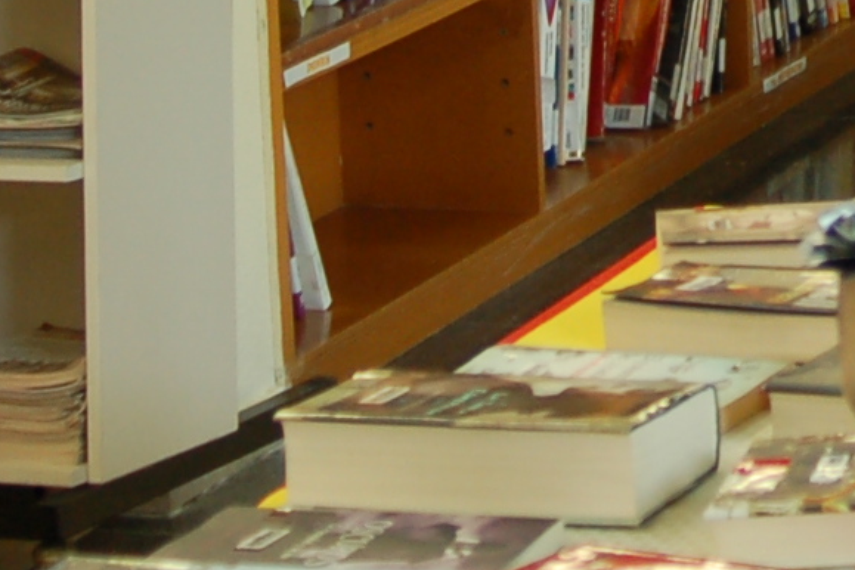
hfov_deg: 9.2
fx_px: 5177
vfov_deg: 6.0
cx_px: 1289
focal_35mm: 218
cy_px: -854
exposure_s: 1/50
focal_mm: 28
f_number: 3.5
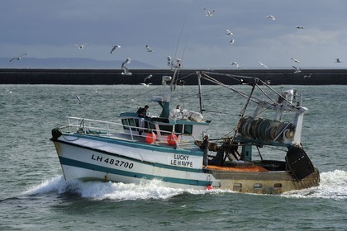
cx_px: 174
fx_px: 1735
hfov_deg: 11.4
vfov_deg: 7.6
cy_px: 116
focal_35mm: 180
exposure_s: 1/400
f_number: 9
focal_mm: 180
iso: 200
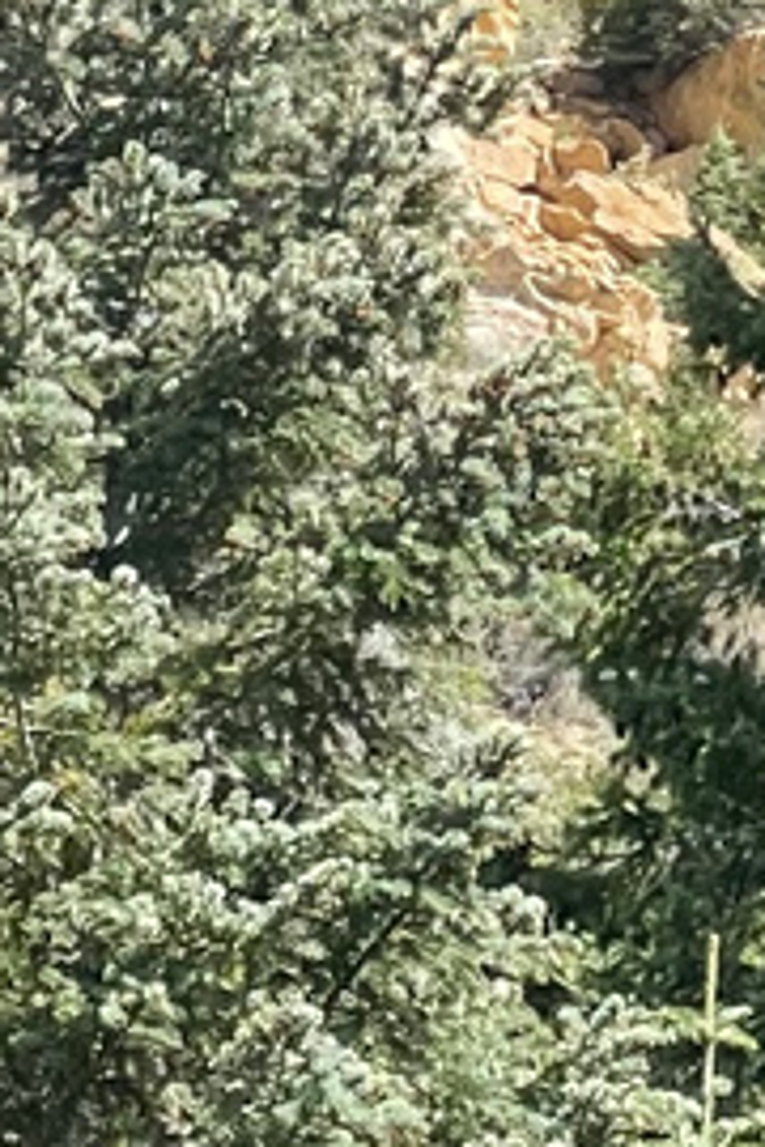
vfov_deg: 5.4
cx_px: 552
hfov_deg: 3.6
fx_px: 12048
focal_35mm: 378
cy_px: 1313
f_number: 2.2
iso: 20
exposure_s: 1/389
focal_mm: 7.5
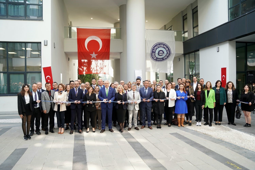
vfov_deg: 53.1
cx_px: 128
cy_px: 85
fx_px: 170
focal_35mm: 24
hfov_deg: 73.7
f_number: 2.8
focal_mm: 24
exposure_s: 1/100
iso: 125
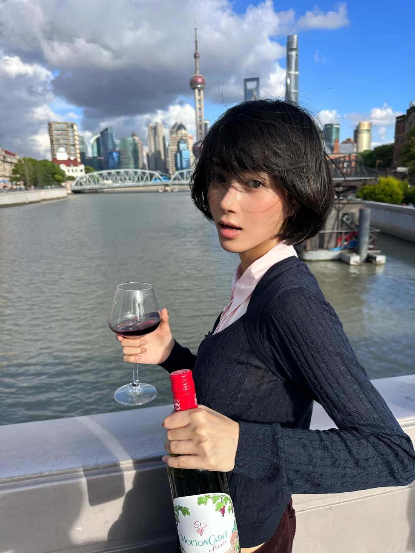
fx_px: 384
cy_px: 276
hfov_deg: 56.8
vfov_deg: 71.6
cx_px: 208
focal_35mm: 24
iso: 80
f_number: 1.78
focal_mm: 6.86
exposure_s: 1/2353
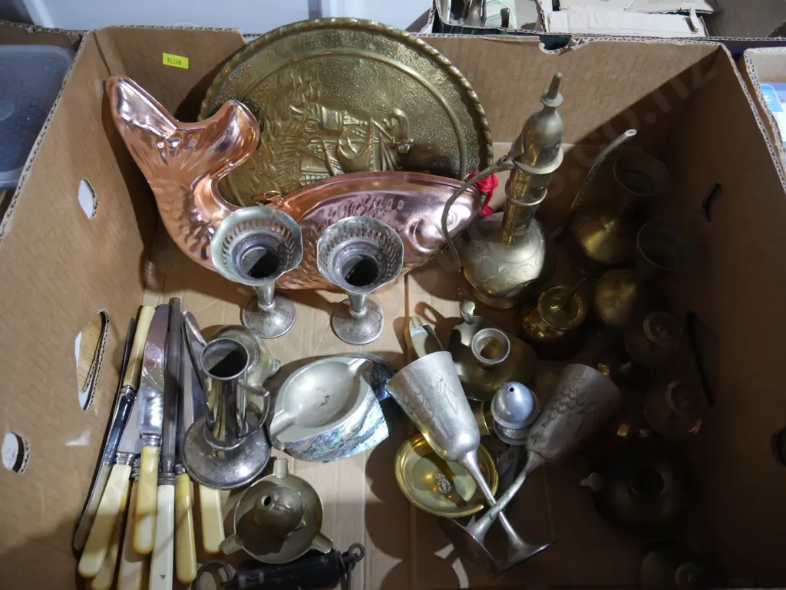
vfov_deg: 49.8
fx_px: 636
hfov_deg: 63.4
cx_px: 393
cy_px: 295
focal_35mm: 28
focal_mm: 14
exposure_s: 1/60
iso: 1000
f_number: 3.5
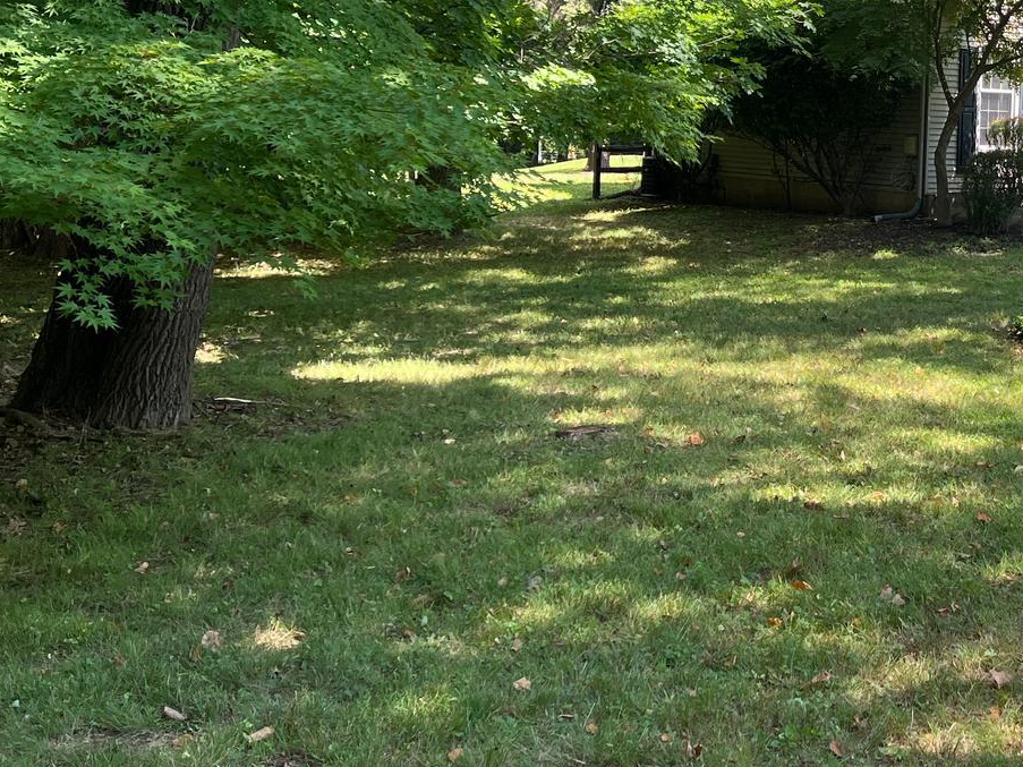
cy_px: 181
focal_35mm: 59
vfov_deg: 24.5
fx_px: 1743
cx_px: 1018
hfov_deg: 30.4
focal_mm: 5.1
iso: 50
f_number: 1.6
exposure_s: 1/367
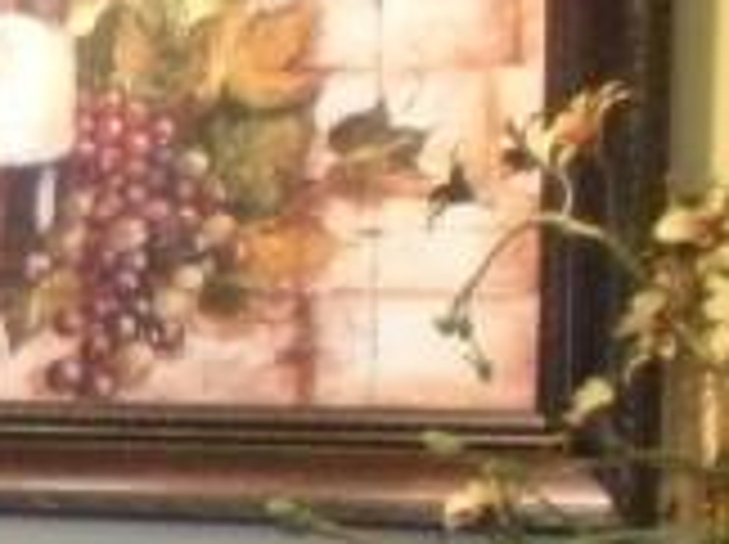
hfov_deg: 7.8
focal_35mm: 228
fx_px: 4794
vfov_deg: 6.3
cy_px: 1151
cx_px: -1274
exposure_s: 1/30
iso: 402
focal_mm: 6.3
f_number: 3.5
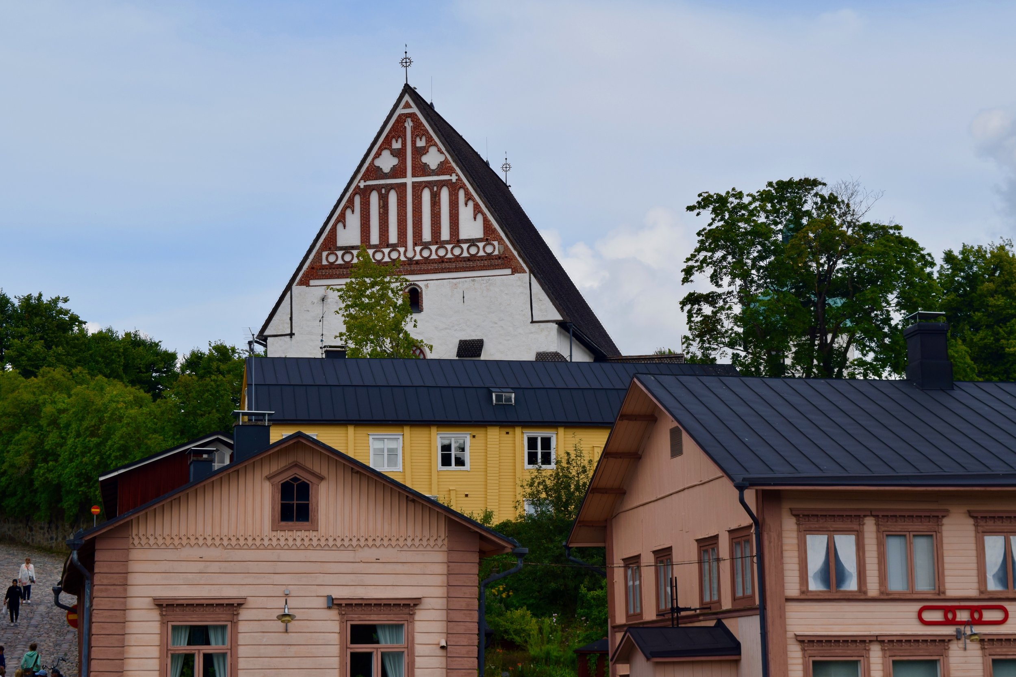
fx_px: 2117
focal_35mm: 75
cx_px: 508
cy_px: 338
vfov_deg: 18.2
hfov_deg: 27.0
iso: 200
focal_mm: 50
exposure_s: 1/400
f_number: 10
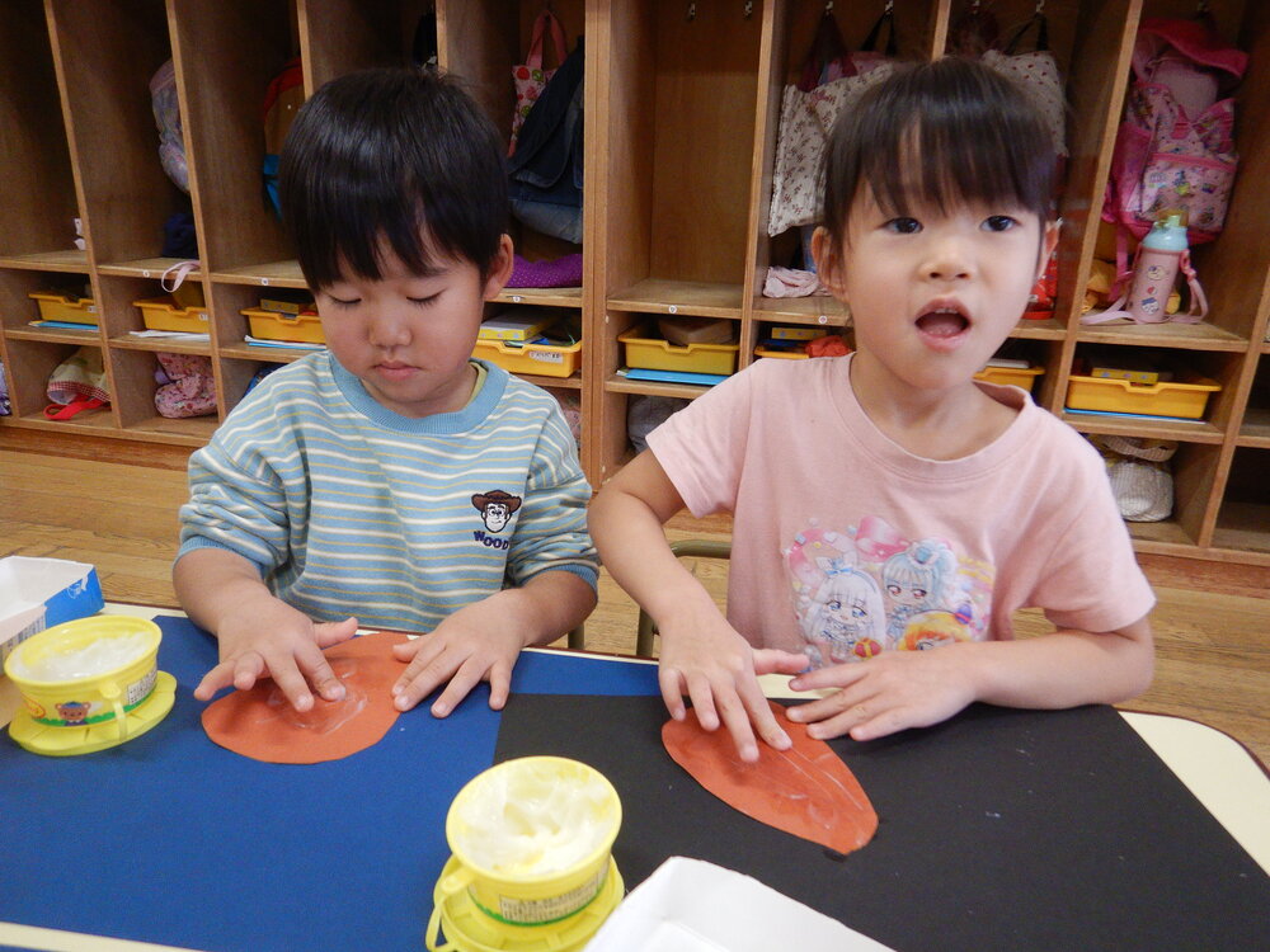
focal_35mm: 24
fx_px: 881
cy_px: 476
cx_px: 635
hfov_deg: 71.6
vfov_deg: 56.8
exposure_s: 1/30
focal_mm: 4.3
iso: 125
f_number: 2.8
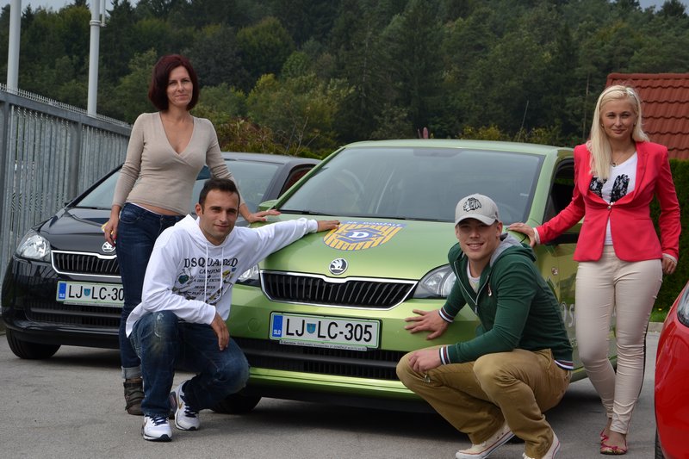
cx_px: 344
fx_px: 1378
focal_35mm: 72
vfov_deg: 18.9
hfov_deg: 28.1
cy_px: 230
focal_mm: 48
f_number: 8
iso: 100
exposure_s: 1/250
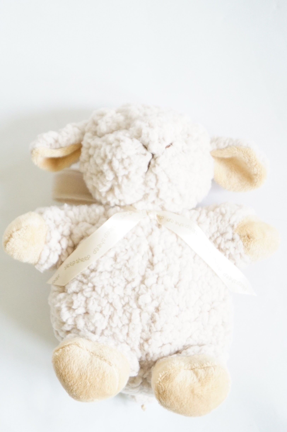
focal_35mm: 75
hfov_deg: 18.1
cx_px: 144
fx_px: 900
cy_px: 216
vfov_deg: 27.0
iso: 3200
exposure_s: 1/60
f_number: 5.6
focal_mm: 50
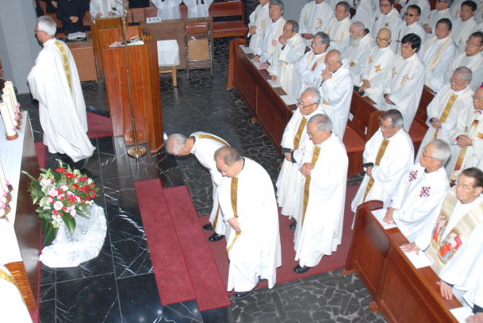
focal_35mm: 39
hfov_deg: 49.5
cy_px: 155
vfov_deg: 34.3
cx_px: 224
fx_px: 524
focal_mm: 22
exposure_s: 1/60
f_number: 5.6
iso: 400
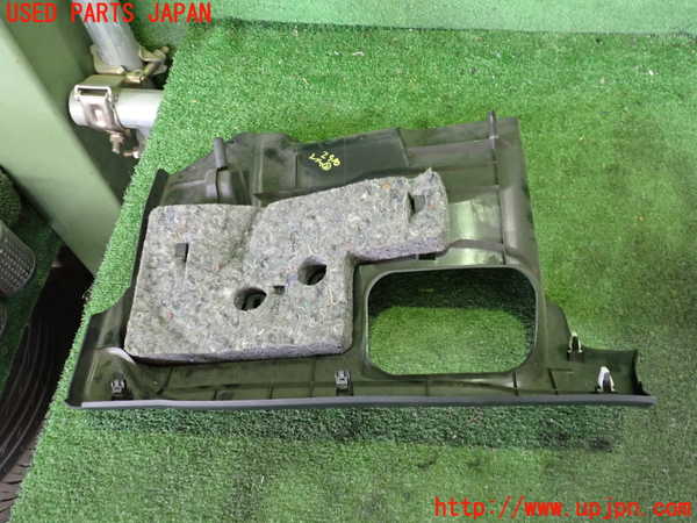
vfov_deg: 46.8
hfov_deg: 60.0
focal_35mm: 30
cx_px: 348
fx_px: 604
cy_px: 262
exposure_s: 1/30
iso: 640
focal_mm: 5.4
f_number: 2.3
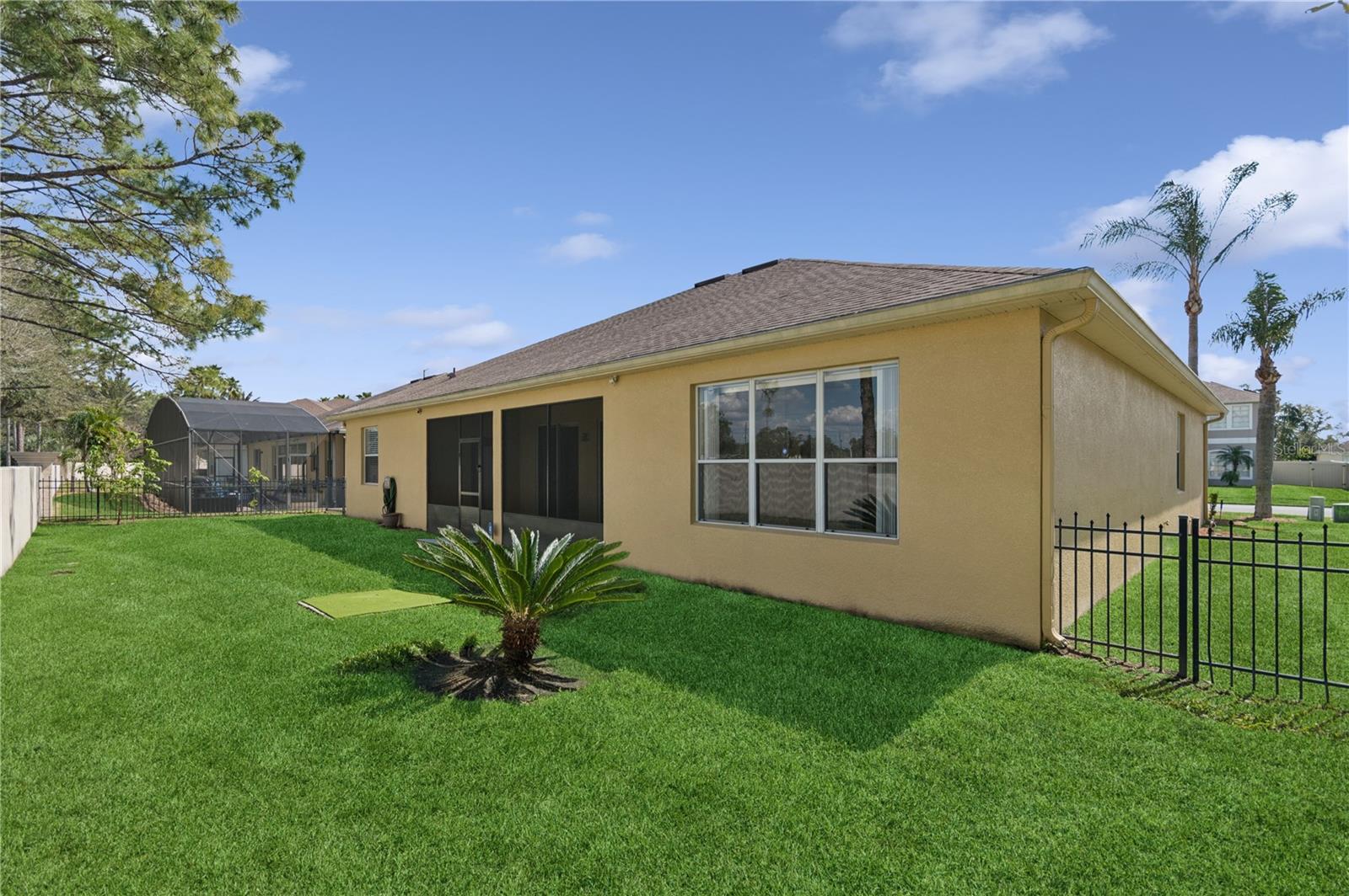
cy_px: 448
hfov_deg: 100.4
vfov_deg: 77.2
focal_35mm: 15
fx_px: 562
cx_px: 674
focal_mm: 10
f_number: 9
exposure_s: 1/250
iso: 100
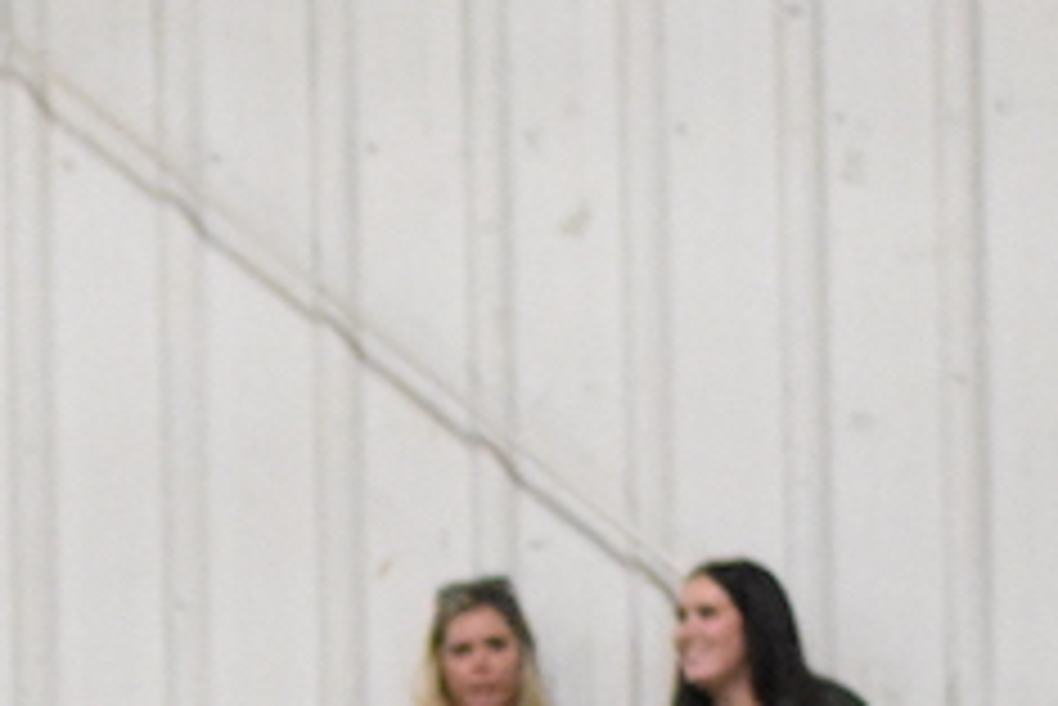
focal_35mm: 479
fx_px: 14085
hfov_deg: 4.3
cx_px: -761
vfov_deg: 2.9
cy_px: 1560
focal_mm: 50
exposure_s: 1/1250
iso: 5000
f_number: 1.8
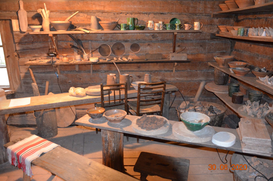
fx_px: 204
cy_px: 90
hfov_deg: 67.5
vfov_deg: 47.7
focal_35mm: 27
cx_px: 136
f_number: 3.5
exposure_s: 1/60
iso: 3200
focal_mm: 18
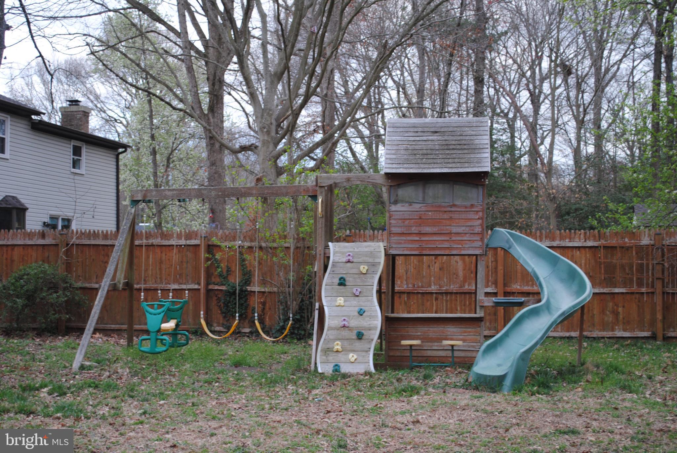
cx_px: 338
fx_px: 1129
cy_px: 226
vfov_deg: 22.7
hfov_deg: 33.4
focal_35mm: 60
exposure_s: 1/30
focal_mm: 40
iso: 250
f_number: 5.3
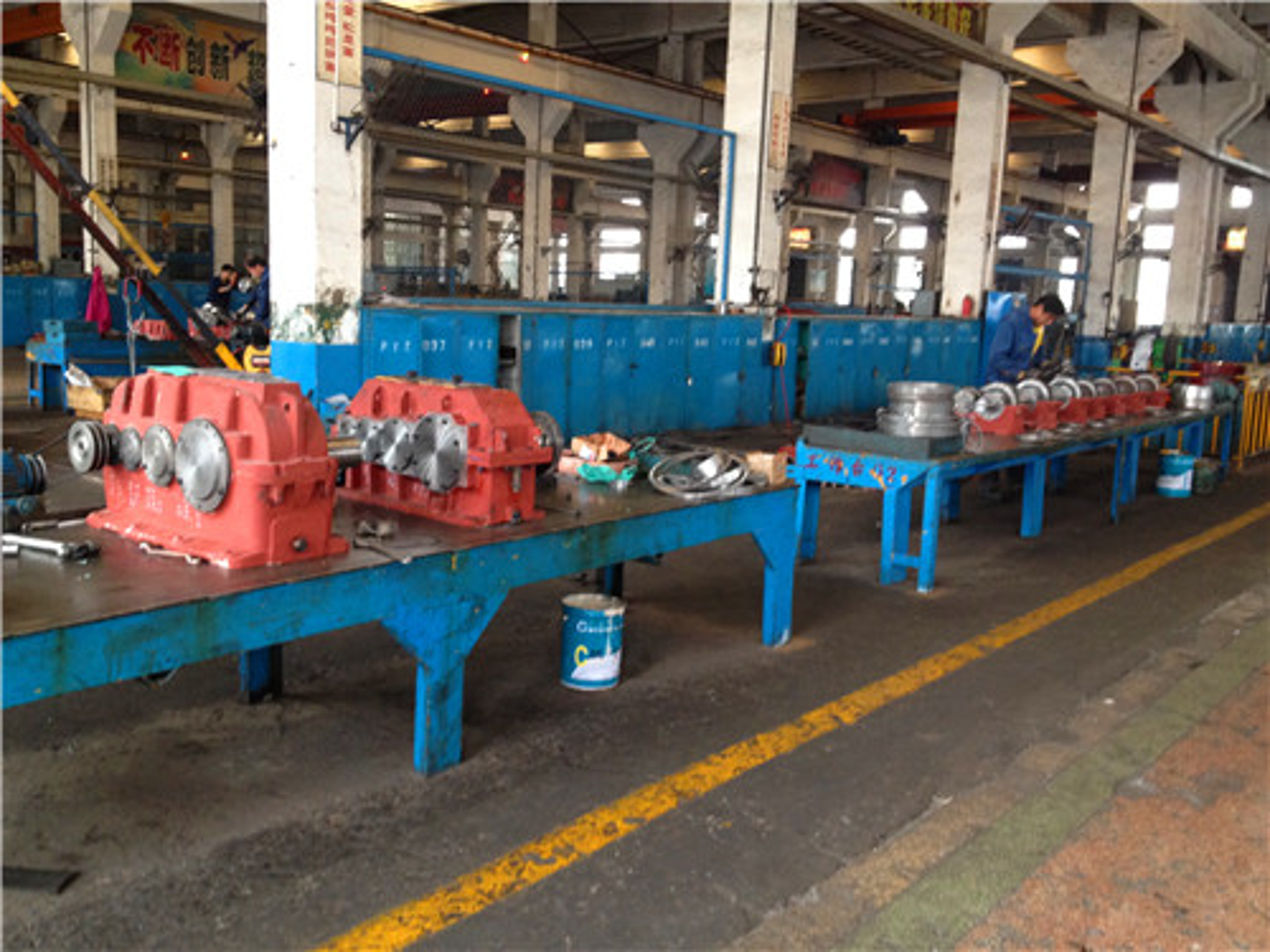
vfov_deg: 40.7
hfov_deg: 52.6
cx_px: 635
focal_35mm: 35
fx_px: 1284
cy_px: 476
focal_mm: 4.28
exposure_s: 1/20
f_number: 2.4
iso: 160
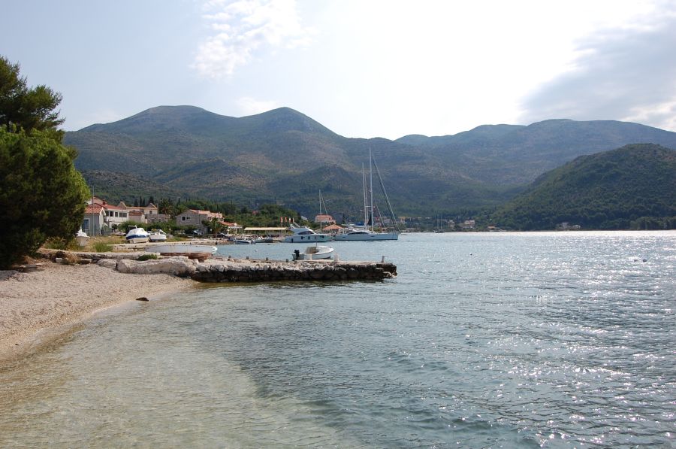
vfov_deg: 47.8
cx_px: 338
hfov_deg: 67.5
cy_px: 224
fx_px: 506
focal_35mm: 27
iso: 200
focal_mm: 18
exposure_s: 1/400
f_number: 10
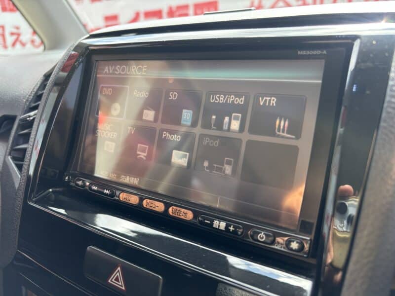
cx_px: 198
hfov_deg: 67.3
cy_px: 148
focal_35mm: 26
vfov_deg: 53.1
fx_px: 297
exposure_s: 1/127
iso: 64
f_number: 1.6
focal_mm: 5.96
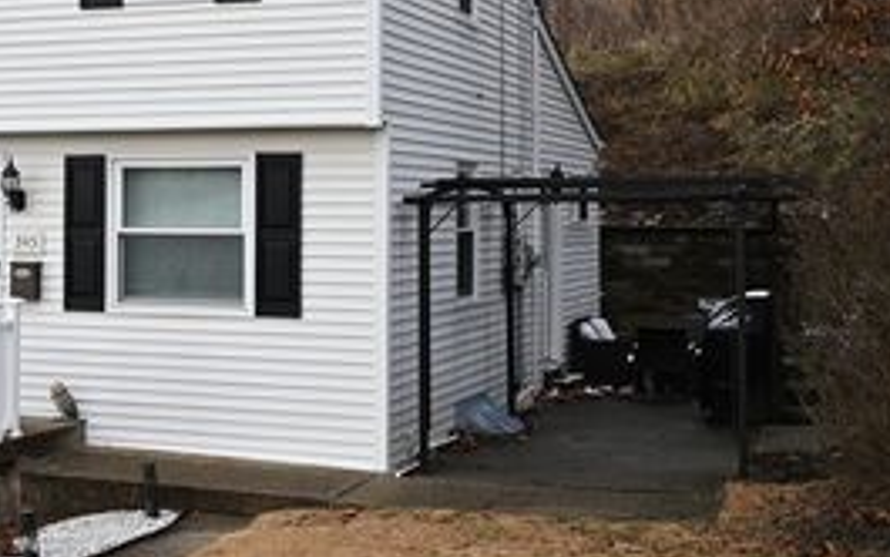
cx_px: 81
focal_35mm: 72
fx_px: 1747
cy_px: 156
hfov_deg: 27.5
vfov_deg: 18.1
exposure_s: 1/80
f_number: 8
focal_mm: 25
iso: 100
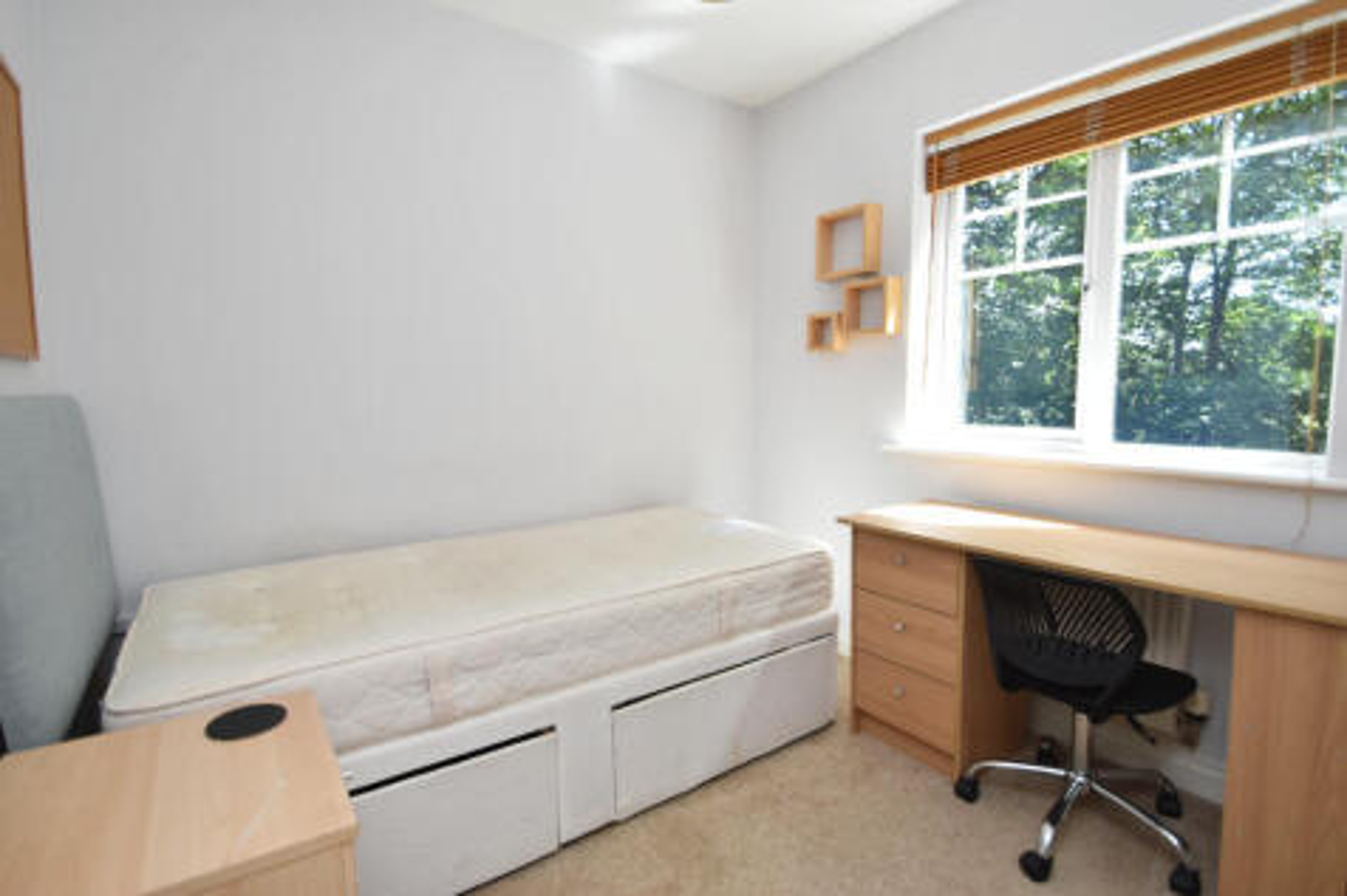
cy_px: 448
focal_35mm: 16
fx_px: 617
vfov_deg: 72.0
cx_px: 674
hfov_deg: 95.0
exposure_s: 1/250
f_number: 4
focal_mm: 11
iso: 400
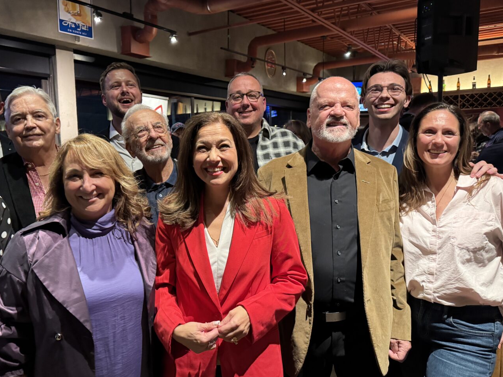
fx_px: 436
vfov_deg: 46.8
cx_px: 218
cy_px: 185
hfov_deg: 59.7
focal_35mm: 30
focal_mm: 6.76
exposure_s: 1/60
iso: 800
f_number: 1.78
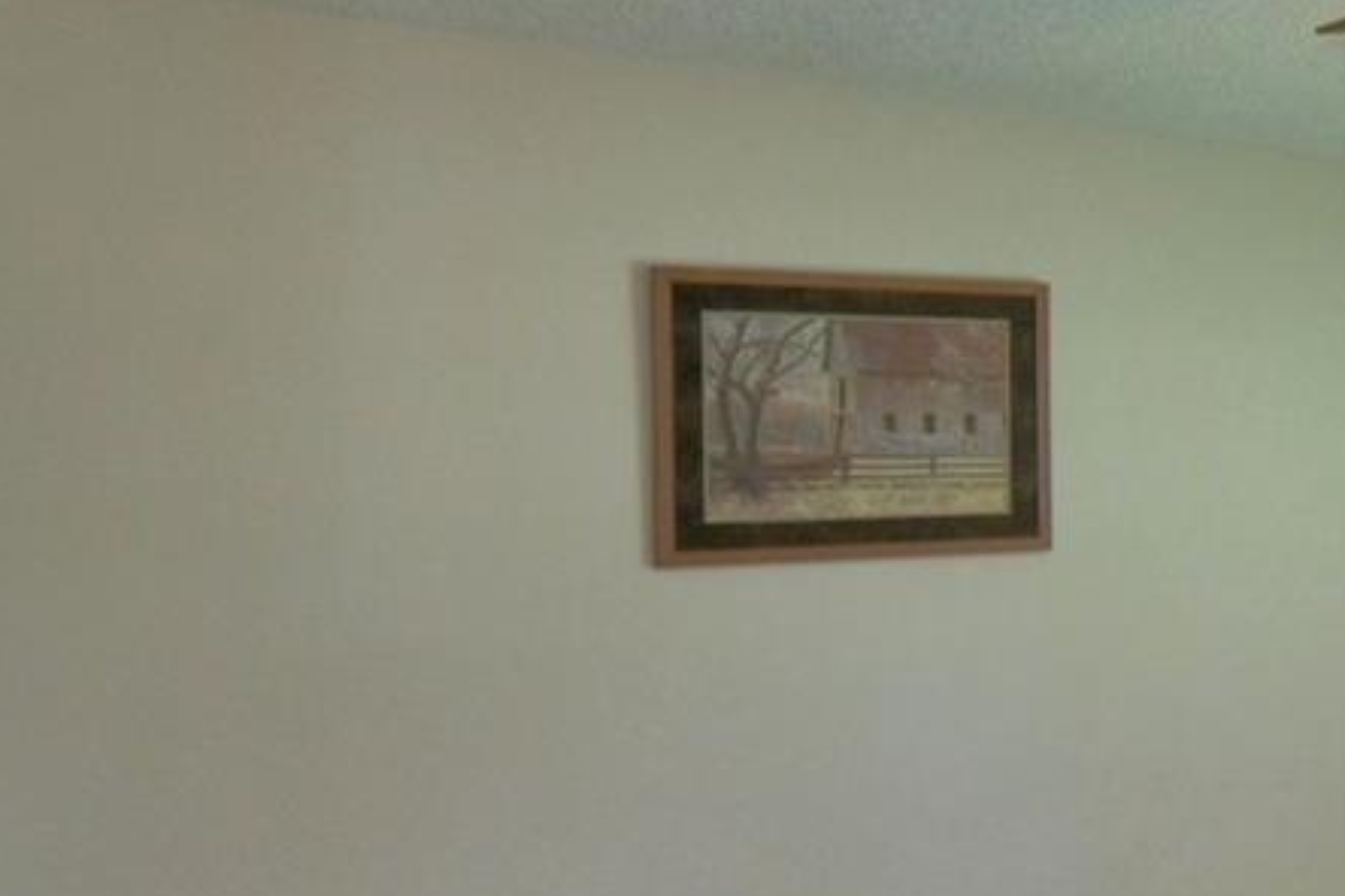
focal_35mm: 54
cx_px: 1996
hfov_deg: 26.8
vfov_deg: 25.1
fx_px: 2017
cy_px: 469
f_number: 4.5
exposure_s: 1/40
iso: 200
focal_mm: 10
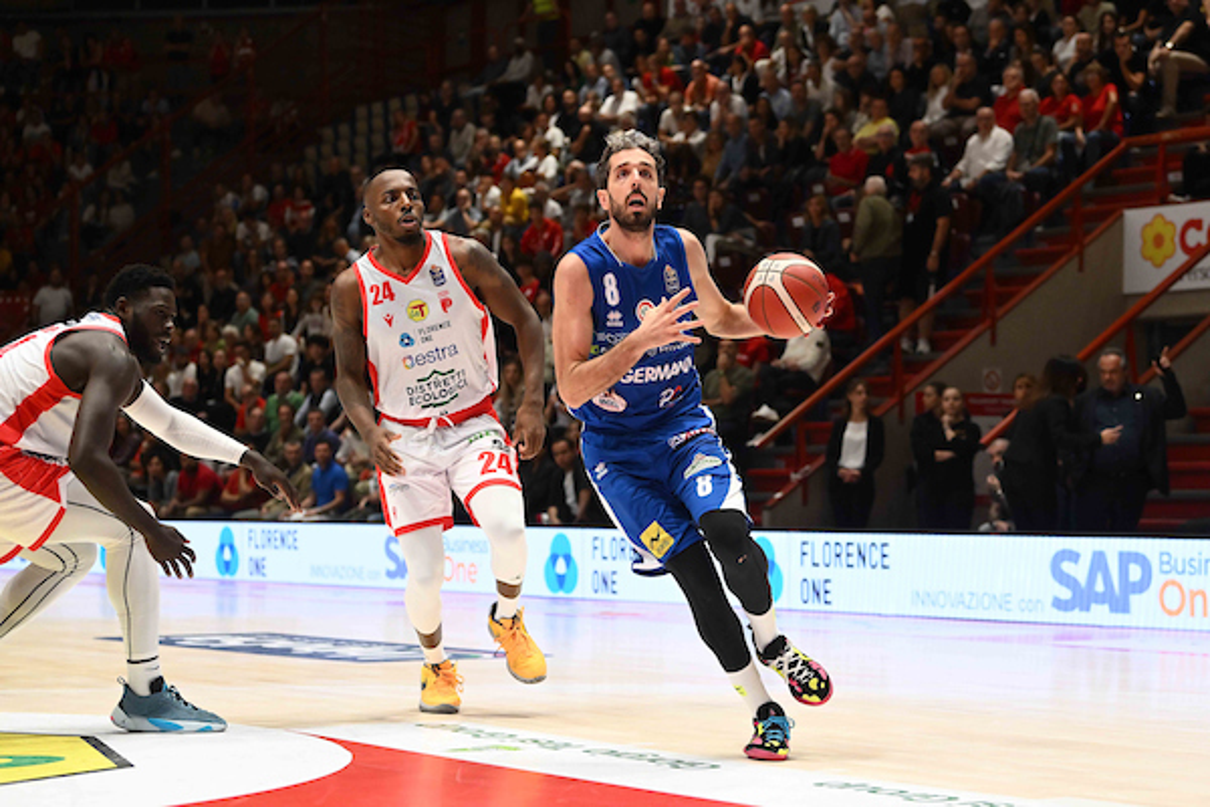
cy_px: 404
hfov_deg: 28.8
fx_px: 2353
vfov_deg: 19.5
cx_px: 605
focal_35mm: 70
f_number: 3.5
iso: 4000
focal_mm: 70
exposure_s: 1/1000
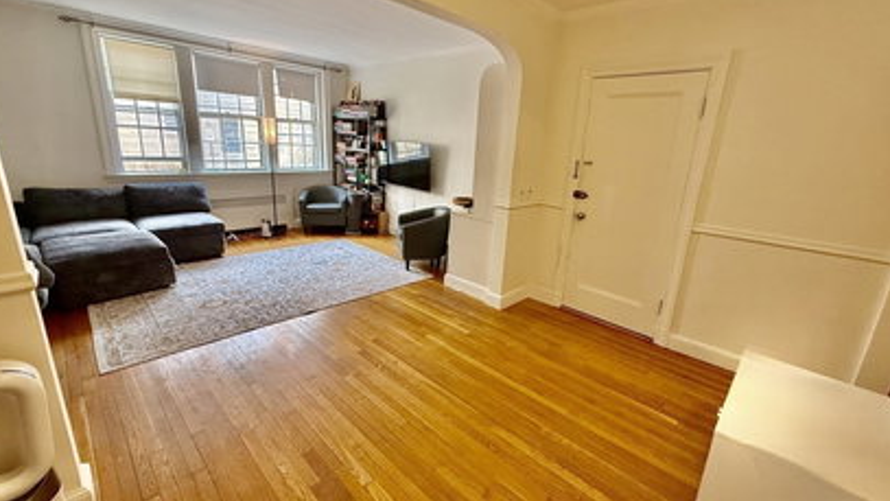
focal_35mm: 16
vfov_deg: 67.1
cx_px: 452
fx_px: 378
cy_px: 238
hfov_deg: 99.4
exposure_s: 1/120
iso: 400
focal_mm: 2.22
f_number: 2.2
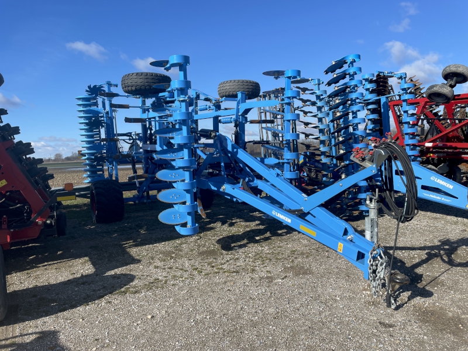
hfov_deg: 67.3
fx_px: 352
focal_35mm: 26
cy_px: 176
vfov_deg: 53.1
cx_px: 234
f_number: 1.6
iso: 32
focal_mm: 4.2
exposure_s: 1/3125
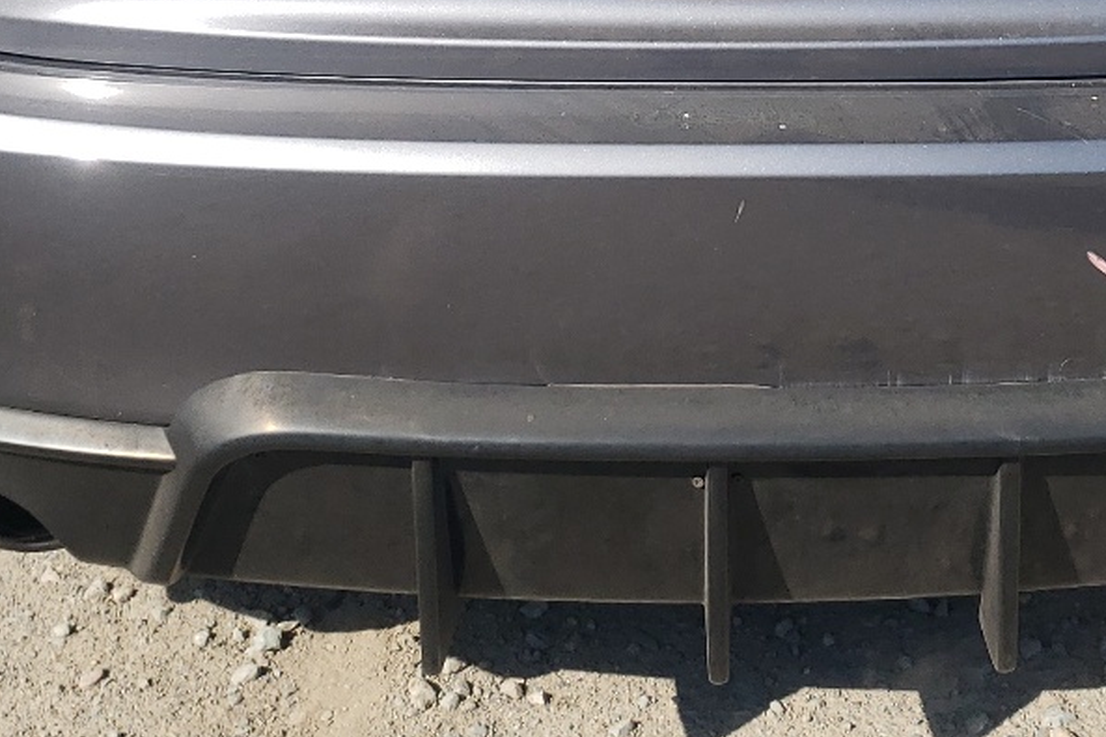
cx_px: 729
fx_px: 2242
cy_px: -132
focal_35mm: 73
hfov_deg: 27.6
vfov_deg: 17.8
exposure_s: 1/2000
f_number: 1.5
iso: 50
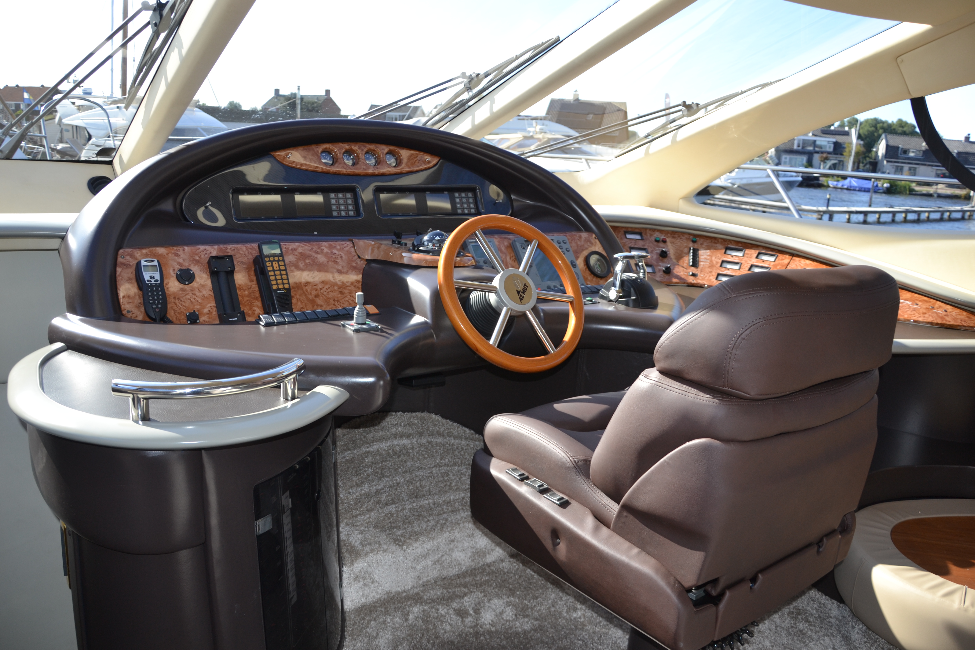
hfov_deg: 67.4
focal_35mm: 27
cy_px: 325
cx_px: 488
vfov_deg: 47.9
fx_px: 731
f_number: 4
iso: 160
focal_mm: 18
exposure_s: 1/125
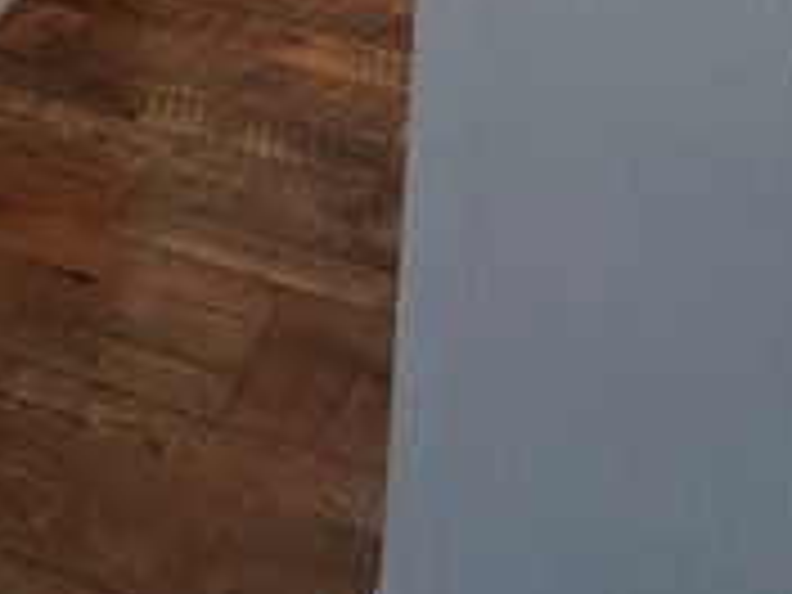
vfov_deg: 17.4
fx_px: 1167
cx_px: 459
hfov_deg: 37.4
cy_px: -670
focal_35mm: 51
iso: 200
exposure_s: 1/120
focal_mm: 2.22
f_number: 2.2
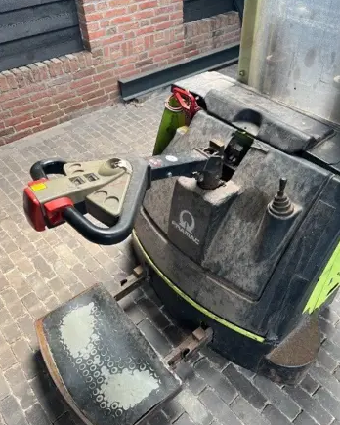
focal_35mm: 28
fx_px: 352
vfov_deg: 62.2
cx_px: 173
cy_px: 212
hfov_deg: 51.5
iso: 40
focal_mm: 5.1
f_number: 1.6
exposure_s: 1/184
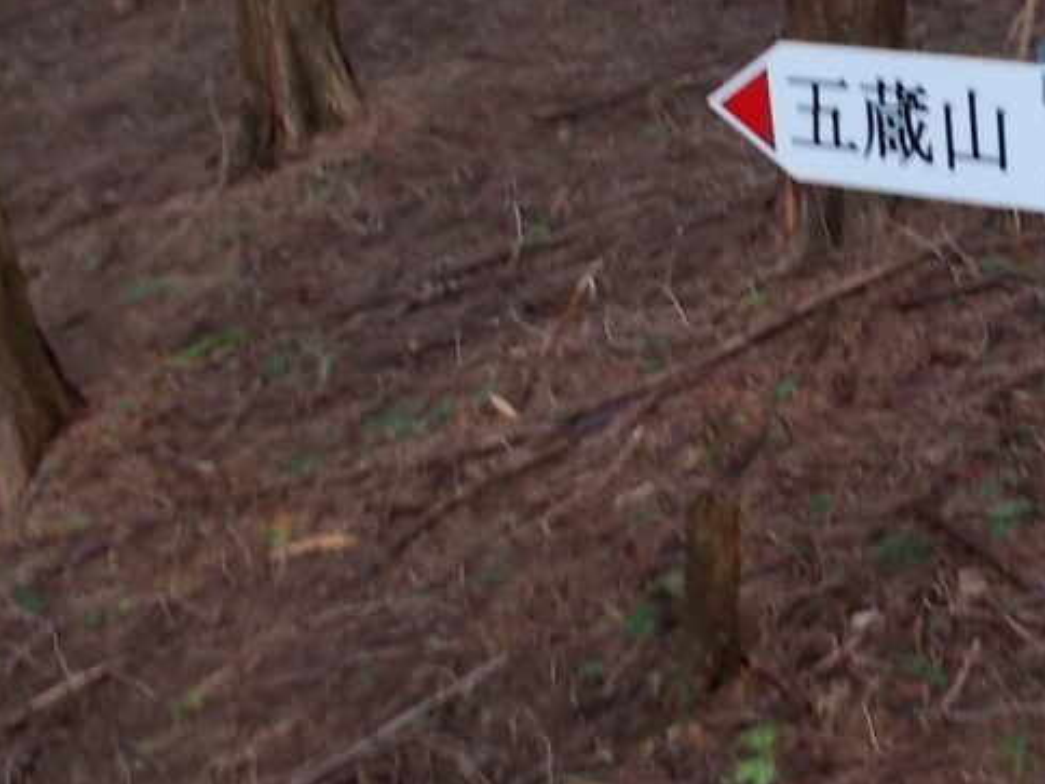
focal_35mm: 55
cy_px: 166
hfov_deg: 32.8
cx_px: 982
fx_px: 1660
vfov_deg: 26.1
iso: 200
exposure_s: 1/25
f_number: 3.2
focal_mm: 4.6
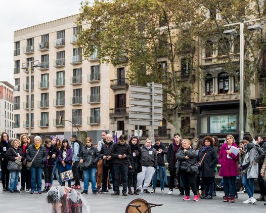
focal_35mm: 53
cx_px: 71
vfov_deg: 28.6
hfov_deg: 34.7
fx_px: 417
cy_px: 93
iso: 100
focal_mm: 29
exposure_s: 1/320
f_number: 2.8
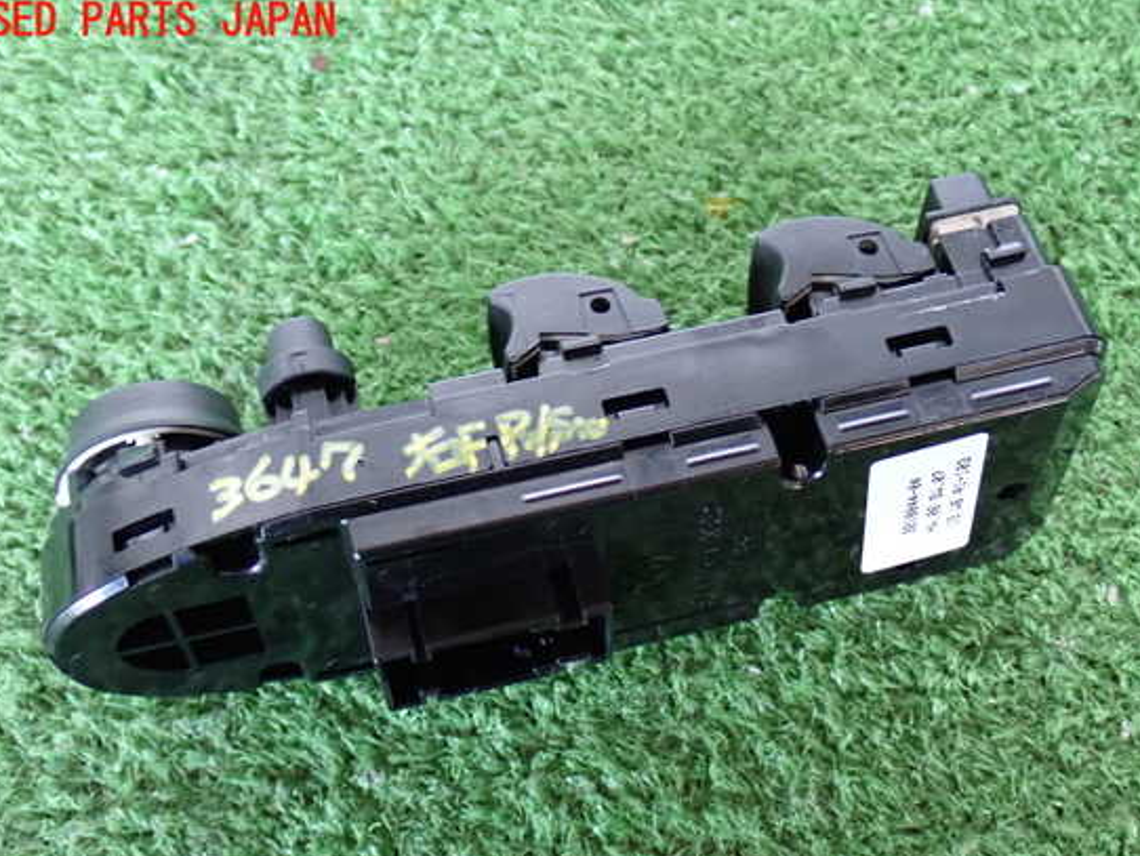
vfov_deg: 28.0
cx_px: 585
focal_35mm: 52
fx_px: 1713
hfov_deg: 36.8
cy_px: 469
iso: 800
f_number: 3.1
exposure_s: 1/20
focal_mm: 8.4
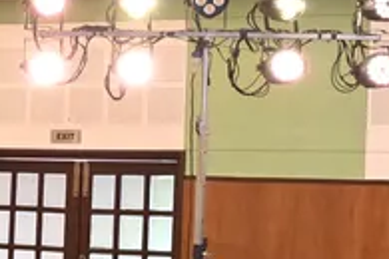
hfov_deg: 7.6
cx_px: -878
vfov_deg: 6.0
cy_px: 192
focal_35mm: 230
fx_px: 2485
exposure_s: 1/80
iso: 800
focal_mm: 35
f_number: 4.5
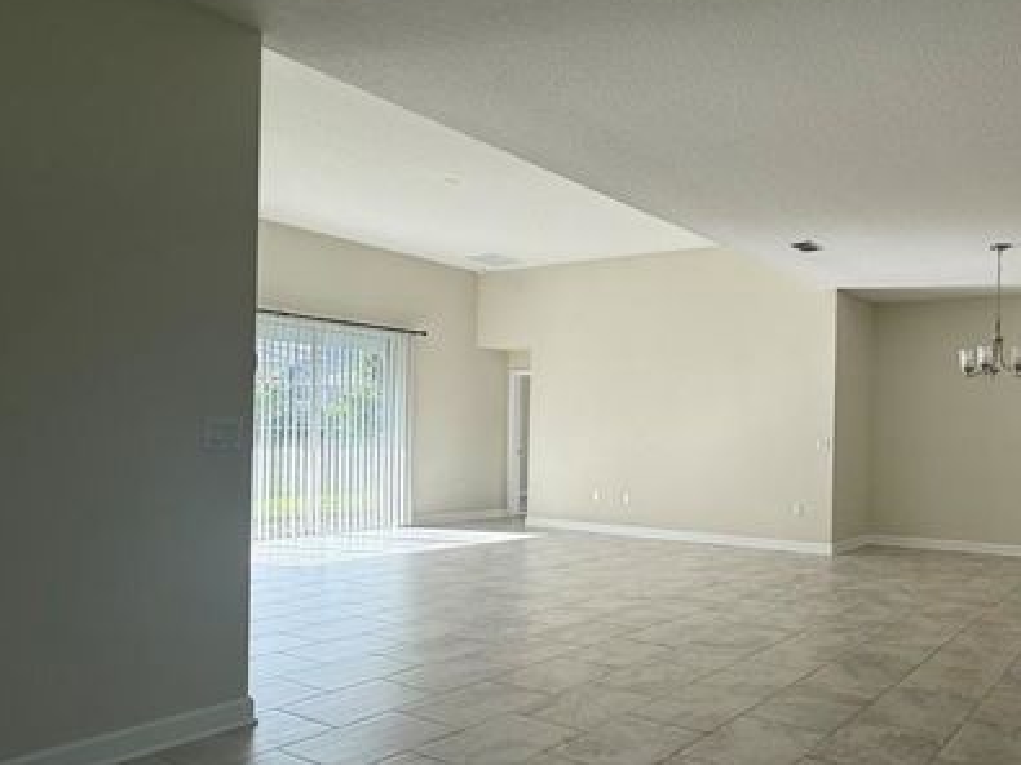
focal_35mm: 25
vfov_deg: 54.7
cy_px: 437
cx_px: 859
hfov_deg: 61.7
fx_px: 737
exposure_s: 1/139
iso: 64
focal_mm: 2.22
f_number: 2.2
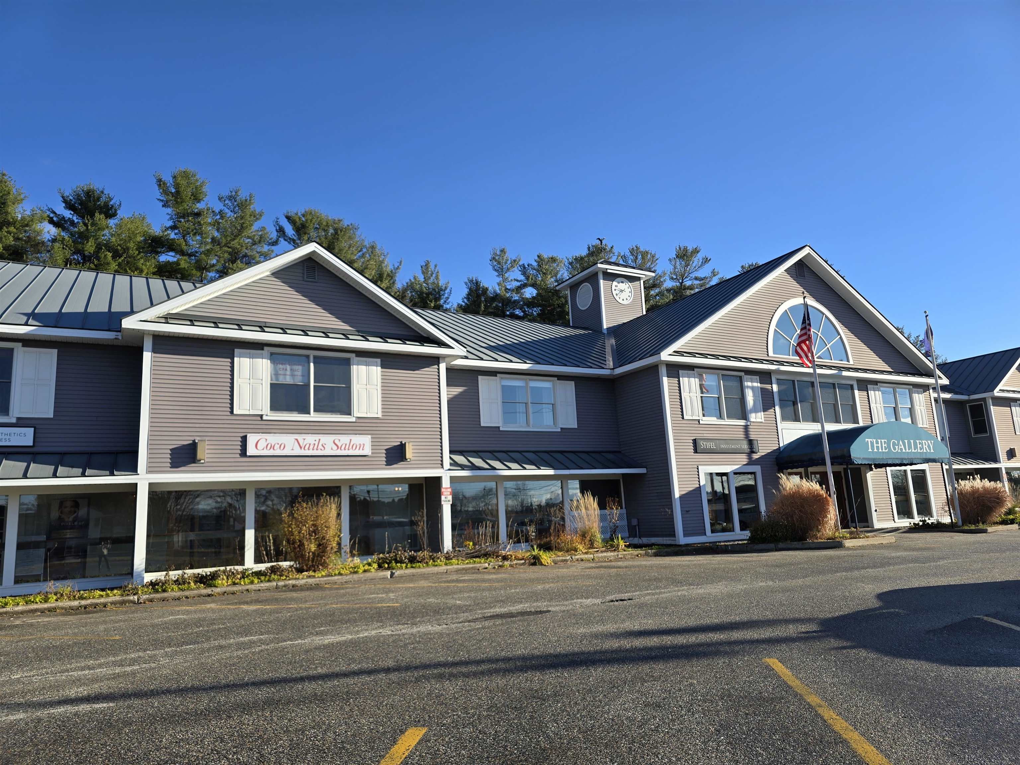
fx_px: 678
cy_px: 382
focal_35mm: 23
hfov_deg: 73.9
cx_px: 510
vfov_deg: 58.9
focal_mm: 6.3
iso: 12
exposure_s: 1/557
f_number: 1.7
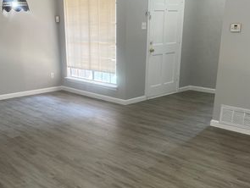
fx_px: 318
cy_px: 133
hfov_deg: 42.6
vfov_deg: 32.5
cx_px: 97
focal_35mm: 44
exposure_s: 1/60
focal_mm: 5.7
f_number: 1.5
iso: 80
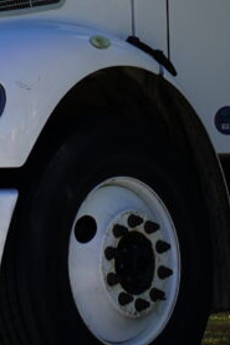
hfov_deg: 2.9
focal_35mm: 470
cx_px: -95
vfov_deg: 4.3
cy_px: -248
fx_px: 4498
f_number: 5.6
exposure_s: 1/320
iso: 100
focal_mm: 85
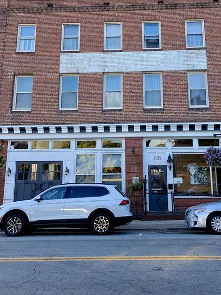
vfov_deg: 45.7
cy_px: 87
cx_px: 137
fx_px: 340
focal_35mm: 40
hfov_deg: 35.8
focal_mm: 3.99
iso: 20
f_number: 1.8
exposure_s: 1/262
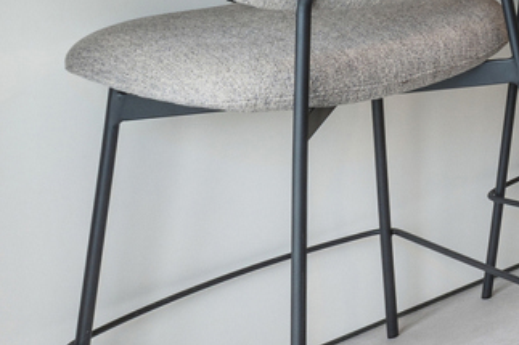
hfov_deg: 13.2
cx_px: 1400
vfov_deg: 15.4
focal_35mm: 78
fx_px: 1124
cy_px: -252
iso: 250
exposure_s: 1/1.25
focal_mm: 14
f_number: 11
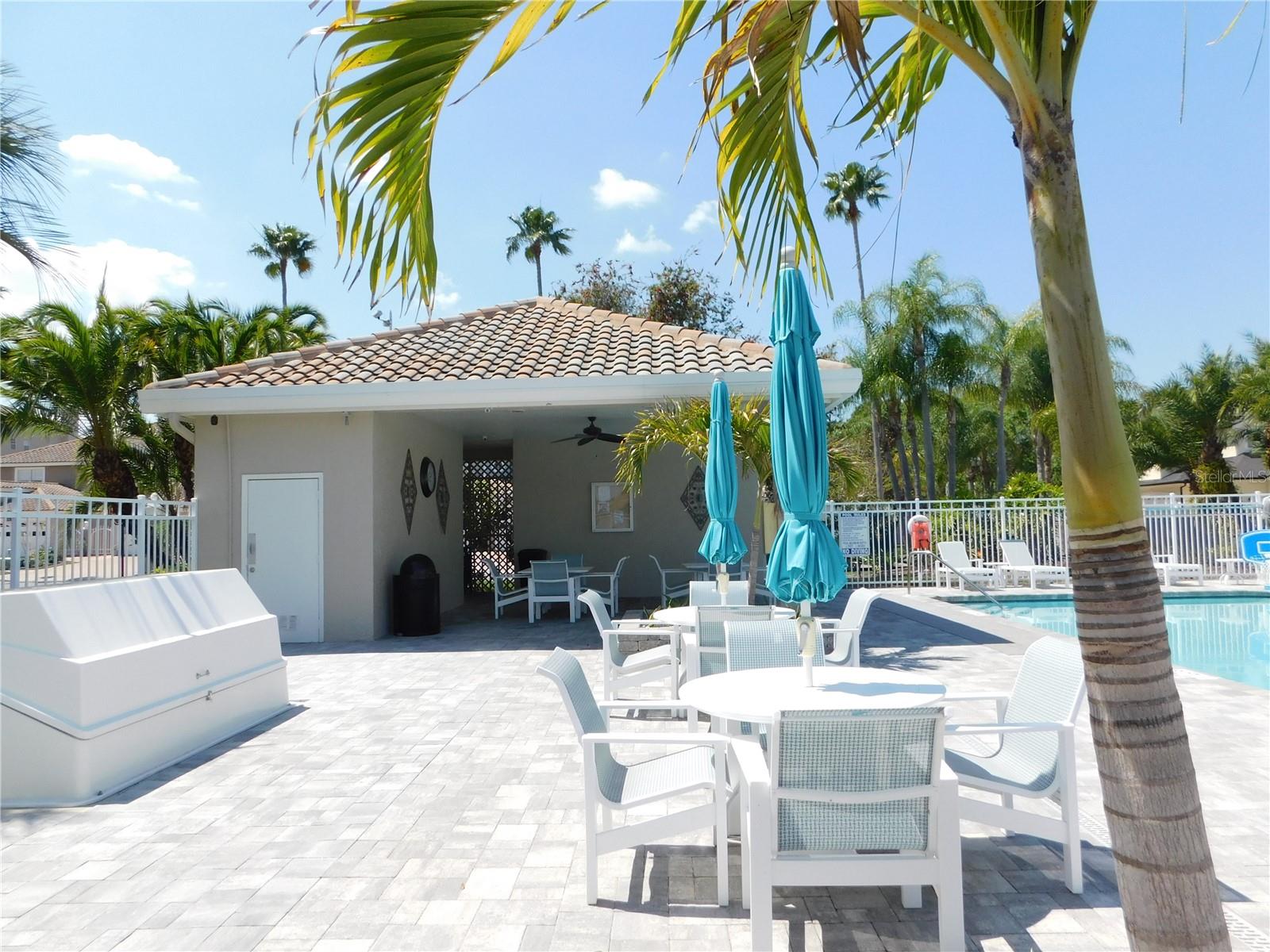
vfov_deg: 58.9
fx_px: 844
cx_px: 635
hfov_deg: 73.9
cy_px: 476
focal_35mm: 23
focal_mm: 4
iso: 125
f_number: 3
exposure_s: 1/1500
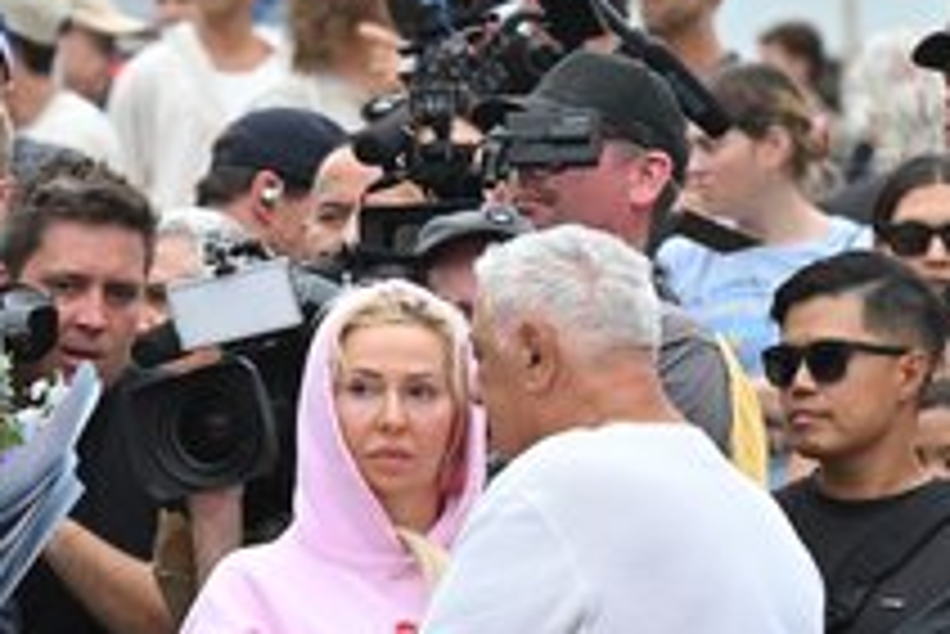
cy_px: 859
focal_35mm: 575
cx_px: -590
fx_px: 15183
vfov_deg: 2.4
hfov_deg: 3.6
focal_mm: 150
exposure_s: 1/1000
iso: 500
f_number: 5
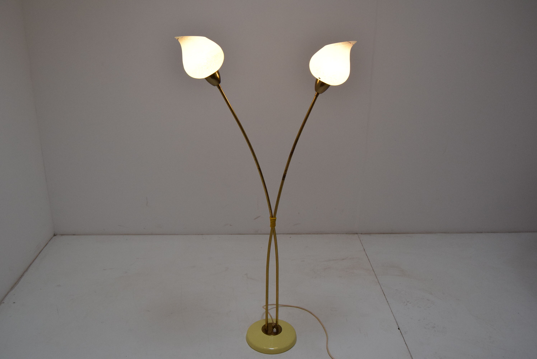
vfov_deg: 40.0
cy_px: 180
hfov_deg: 57.2
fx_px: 493
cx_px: 268
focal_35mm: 33
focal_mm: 22
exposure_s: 1/320
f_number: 5.6
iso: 1600
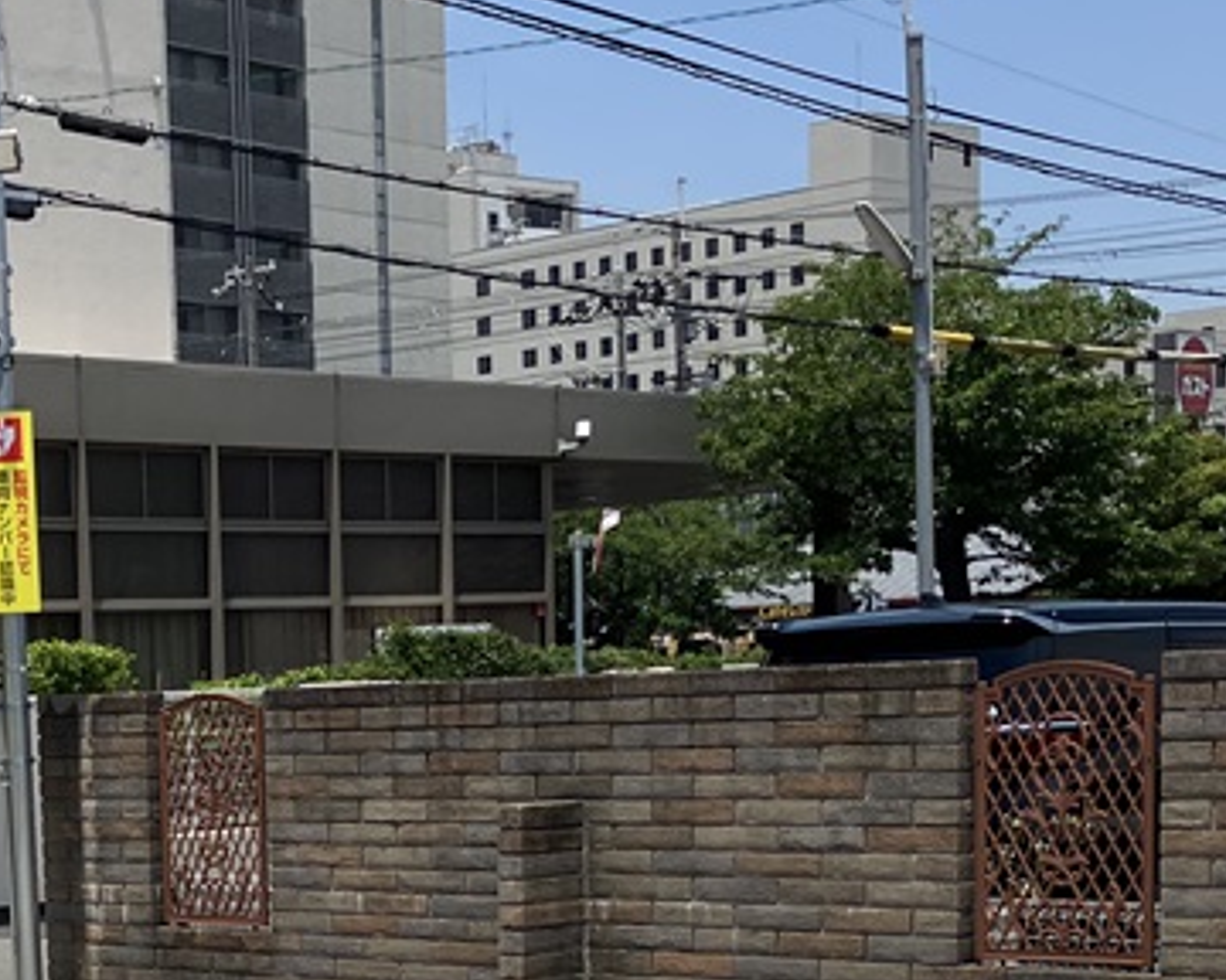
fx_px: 2939
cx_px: 158
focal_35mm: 81
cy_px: 1096
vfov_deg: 18.2
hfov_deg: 23.0
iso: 32
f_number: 1.8
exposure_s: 1/4425
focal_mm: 3.99
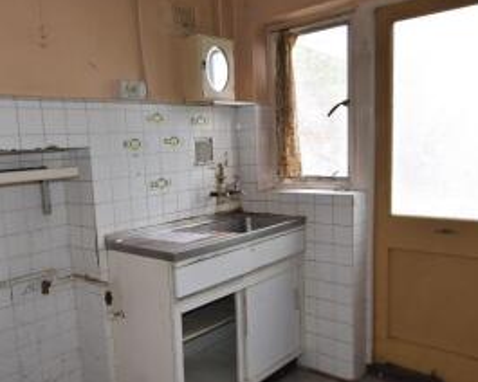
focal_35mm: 33
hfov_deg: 53.9
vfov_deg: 44.7
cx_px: 182
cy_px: 206
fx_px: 465
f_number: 2.8
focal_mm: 13
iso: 400
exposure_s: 1/60
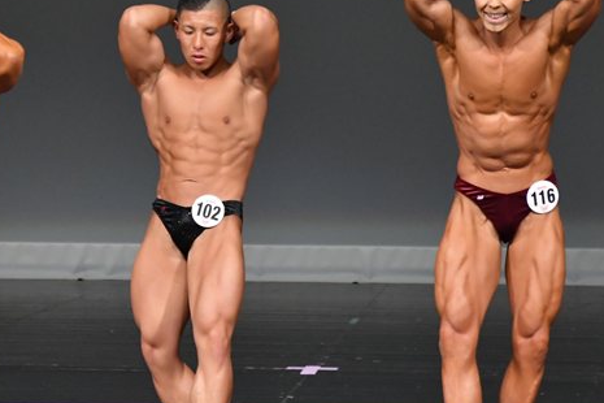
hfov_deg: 3.6
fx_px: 9646
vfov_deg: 2.4
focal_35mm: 575
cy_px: 233
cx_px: 159
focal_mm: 230
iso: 4000
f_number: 5.6
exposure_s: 1/400
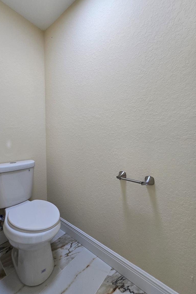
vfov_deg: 104.2
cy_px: 146
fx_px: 114
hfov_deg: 81.1
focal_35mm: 14
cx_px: 91
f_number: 2.2
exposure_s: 1/60
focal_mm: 2.2
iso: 64
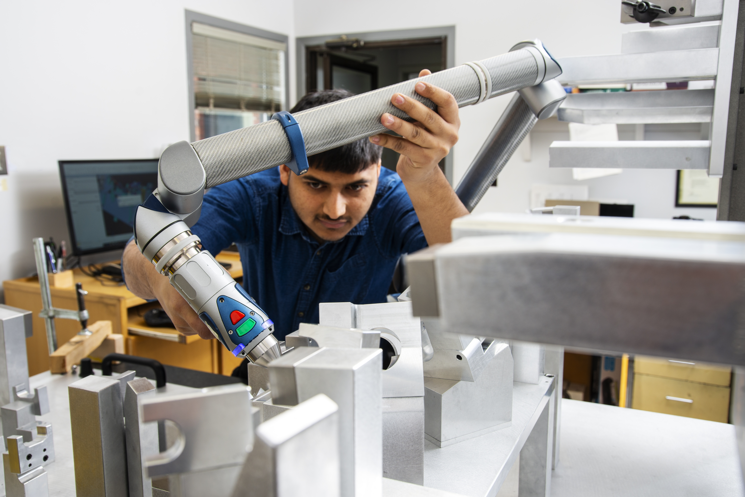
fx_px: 621
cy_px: 248
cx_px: 372
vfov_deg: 43.6
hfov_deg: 61.9
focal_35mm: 30
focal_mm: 30
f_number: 8
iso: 125
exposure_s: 1/40
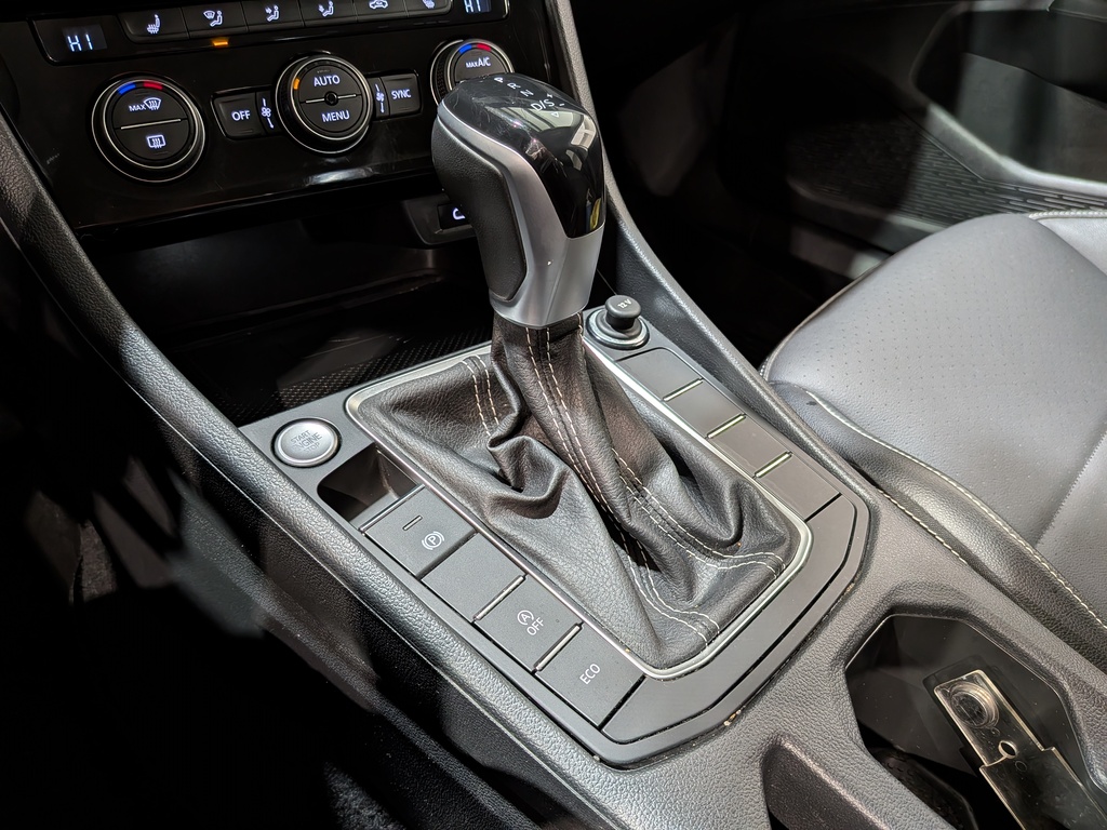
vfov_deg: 56.8
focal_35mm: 24
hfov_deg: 71.6
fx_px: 768
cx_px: 554
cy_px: 415
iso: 26
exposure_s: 1/20.6
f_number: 1.7
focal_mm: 4.53
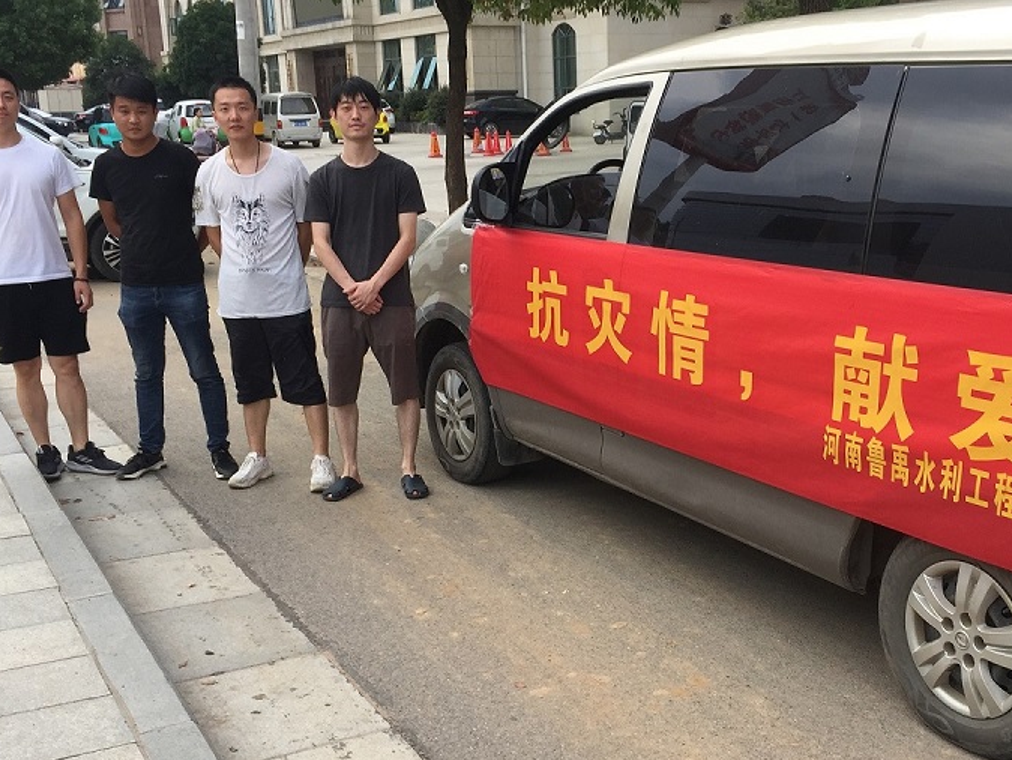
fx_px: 1258
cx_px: 602
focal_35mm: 43
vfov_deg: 33.5
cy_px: 464
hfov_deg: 43.6
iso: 32
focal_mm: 4.15
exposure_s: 1/210
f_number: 2.2
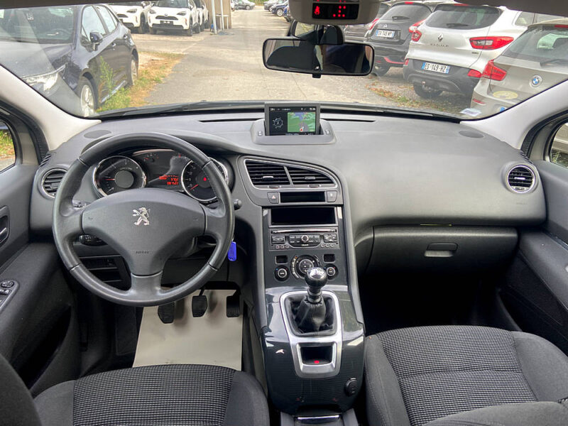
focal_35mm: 26
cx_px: 284
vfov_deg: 53.1
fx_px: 427
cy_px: 213
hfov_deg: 67.3
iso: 32
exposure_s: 1/130
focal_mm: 4.25
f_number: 1.8
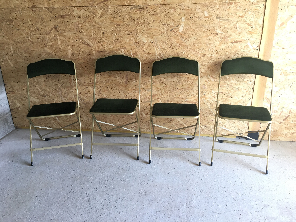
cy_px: 111
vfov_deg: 48.2
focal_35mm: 29
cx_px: 148
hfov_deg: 61.7
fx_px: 248
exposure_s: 1/33
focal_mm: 4.15
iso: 32
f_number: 2.2
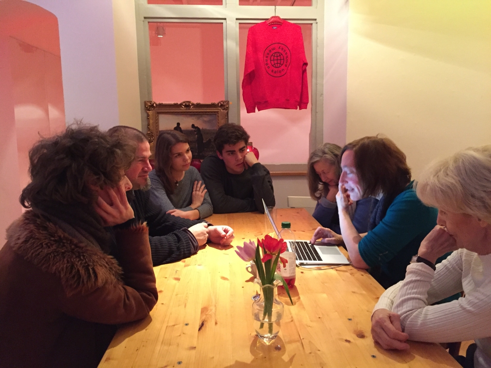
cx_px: 246
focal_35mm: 29
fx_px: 411
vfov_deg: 48.2
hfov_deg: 61.7
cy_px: 184
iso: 400
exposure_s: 1/17
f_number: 2.2
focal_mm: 4.15
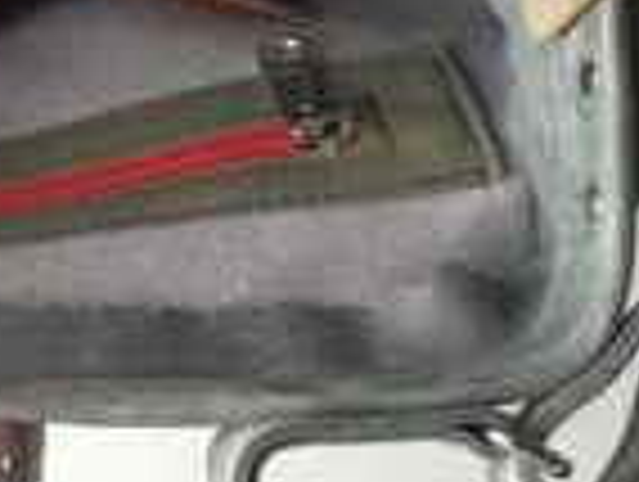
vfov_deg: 15.9
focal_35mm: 92
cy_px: 54
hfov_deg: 19.9
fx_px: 1701
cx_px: -140
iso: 100
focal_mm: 4.15
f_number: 2.2
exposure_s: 1/30
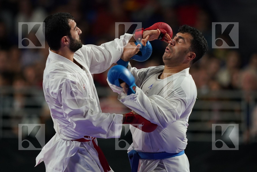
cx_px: 128
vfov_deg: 2.3
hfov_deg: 3.4
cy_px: 86
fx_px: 4283
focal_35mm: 600
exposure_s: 1/1000
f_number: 2.8
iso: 1600
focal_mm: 400
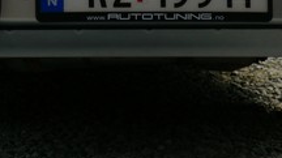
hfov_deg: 6.5
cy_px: -96
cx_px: 111
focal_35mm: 331
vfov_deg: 3.6
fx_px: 2473
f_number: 5.6
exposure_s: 1/160
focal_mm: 70
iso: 100
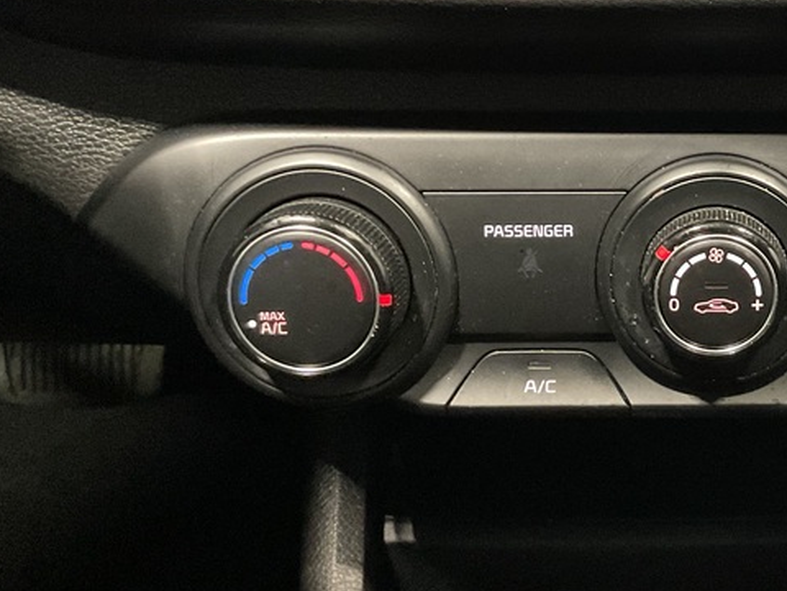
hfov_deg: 31.6
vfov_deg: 25.1
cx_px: 715
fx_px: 1319
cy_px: 215
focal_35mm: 58
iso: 500
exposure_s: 1/24
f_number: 1.8
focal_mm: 3
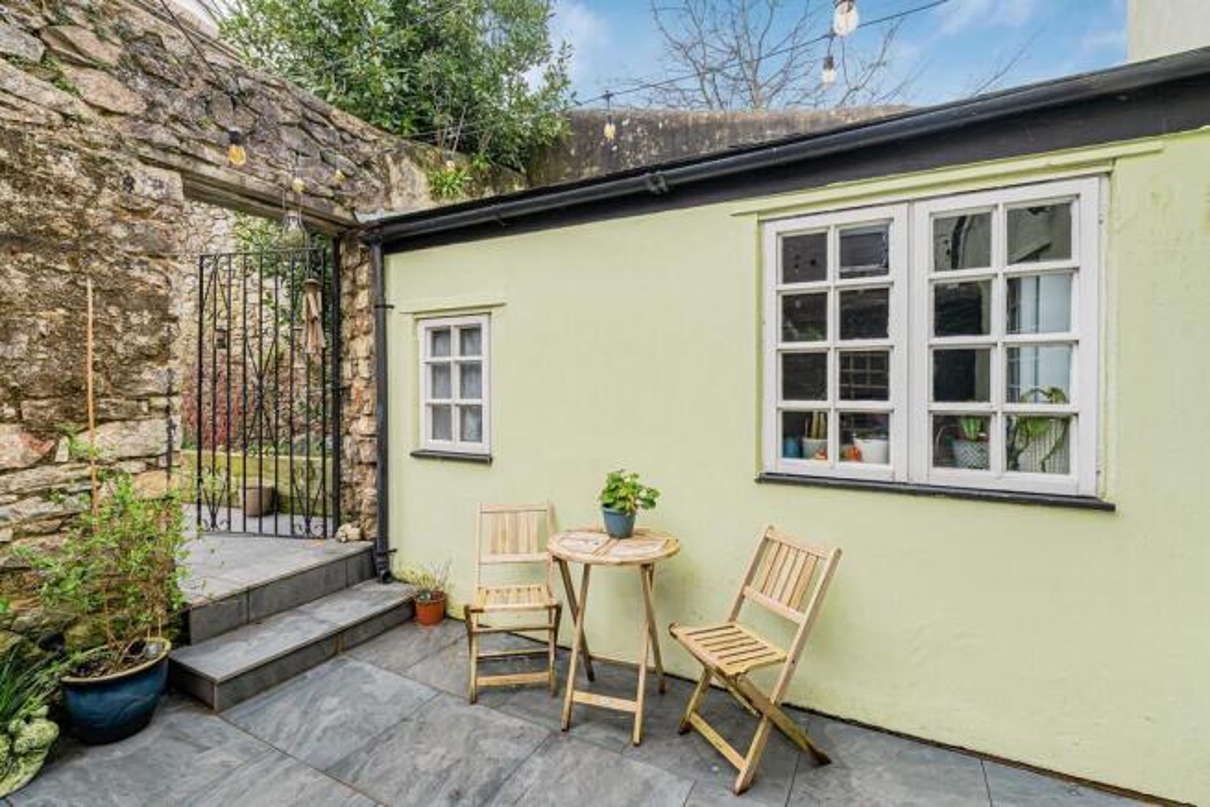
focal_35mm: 16
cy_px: 404
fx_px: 555
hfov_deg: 95.0
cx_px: 605
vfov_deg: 72.1
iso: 250
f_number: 8
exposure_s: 1/60
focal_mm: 16.5
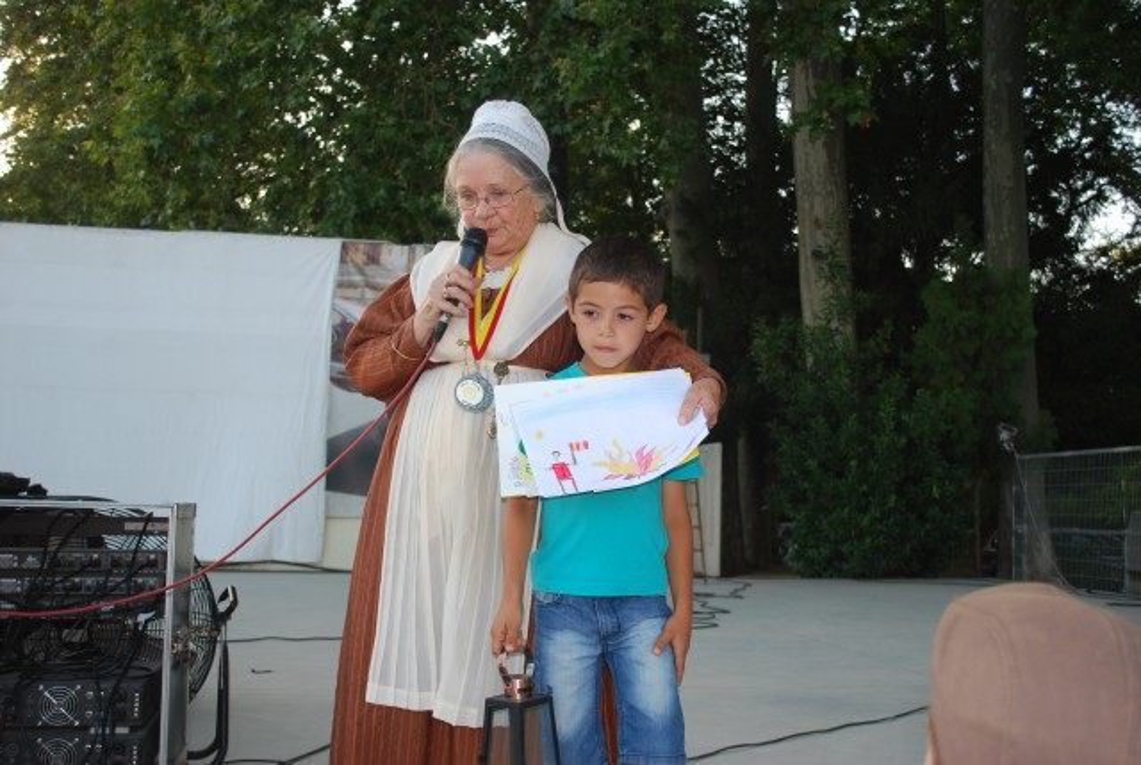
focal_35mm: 39
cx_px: 570
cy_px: 382
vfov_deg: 34.3
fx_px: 1238
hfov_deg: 49.5
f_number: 4.5
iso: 200
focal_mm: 26
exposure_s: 1/80
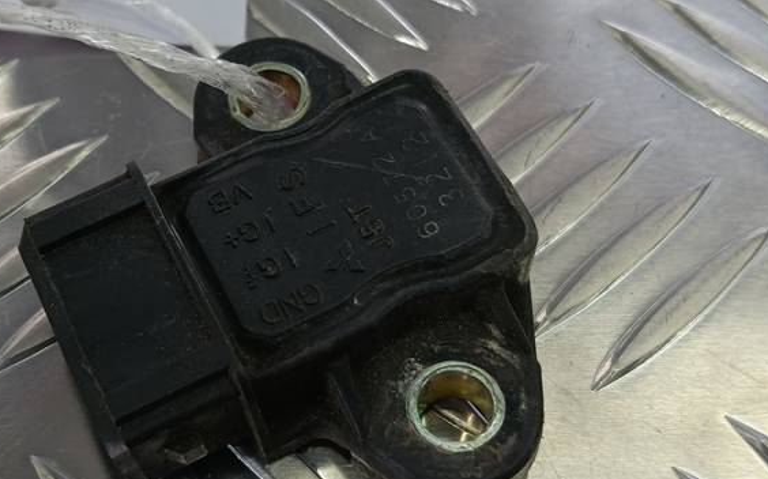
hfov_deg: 38.7
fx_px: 1088
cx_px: 306
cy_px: 282
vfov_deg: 24.8
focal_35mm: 52
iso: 99
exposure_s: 1/100
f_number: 1.6
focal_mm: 4.11
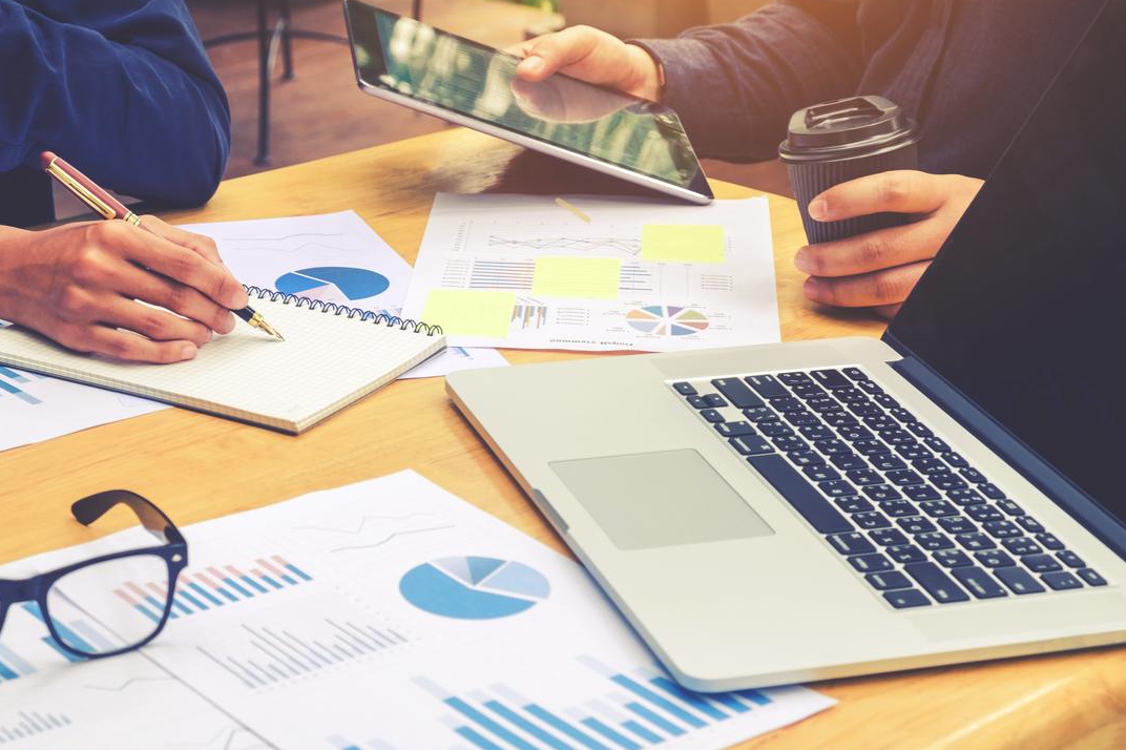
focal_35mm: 91
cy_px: 350
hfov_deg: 22.4
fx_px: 2845
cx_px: 512
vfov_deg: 15.0
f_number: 7.1
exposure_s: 1/50
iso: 200
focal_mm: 55
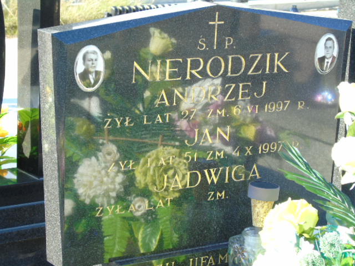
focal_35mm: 108
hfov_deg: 18.2
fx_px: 1108
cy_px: 133
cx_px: 178
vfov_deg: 13.7
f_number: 4.4
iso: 80
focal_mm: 19
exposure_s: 1/60
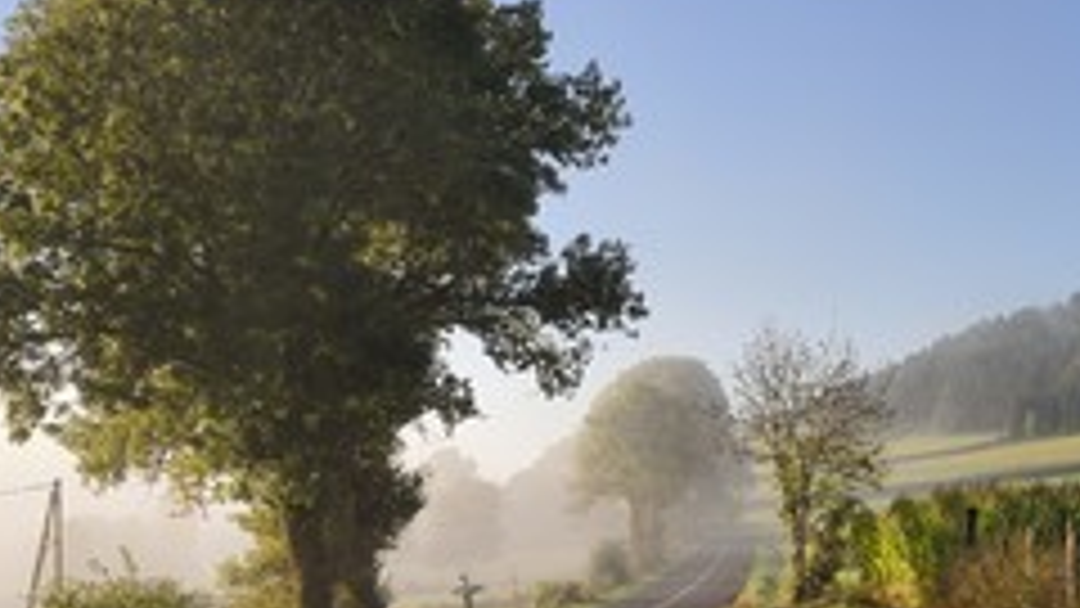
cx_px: 526
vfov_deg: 15.6
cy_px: 491
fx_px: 2205
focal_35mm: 77
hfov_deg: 27.5
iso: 200
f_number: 8
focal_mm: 42
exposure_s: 1/400
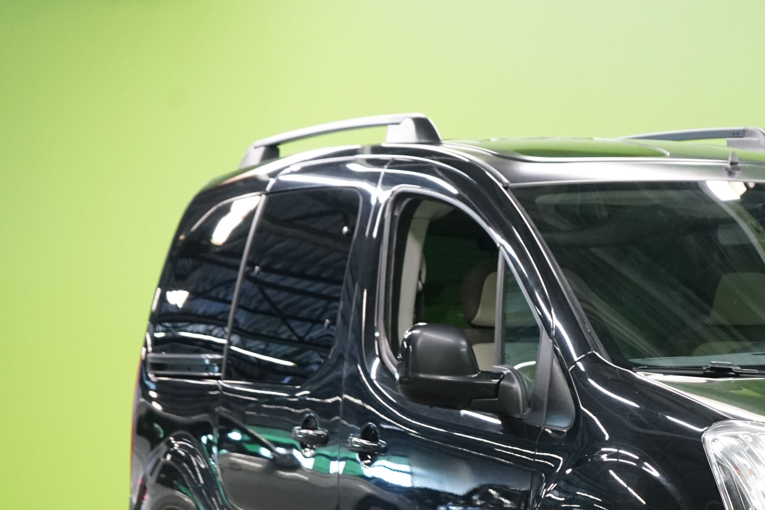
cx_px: 735
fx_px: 3060
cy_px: 511
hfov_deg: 14.1
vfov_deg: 9.5
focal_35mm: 144
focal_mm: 67
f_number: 5.6
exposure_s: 1/80
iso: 2500
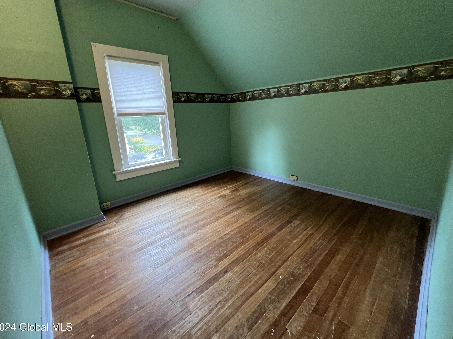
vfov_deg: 85.6
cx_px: 229
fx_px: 183
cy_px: 161
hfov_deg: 102.1
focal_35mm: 14
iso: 200
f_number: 1.8
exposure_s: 1/60
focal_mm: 1.57
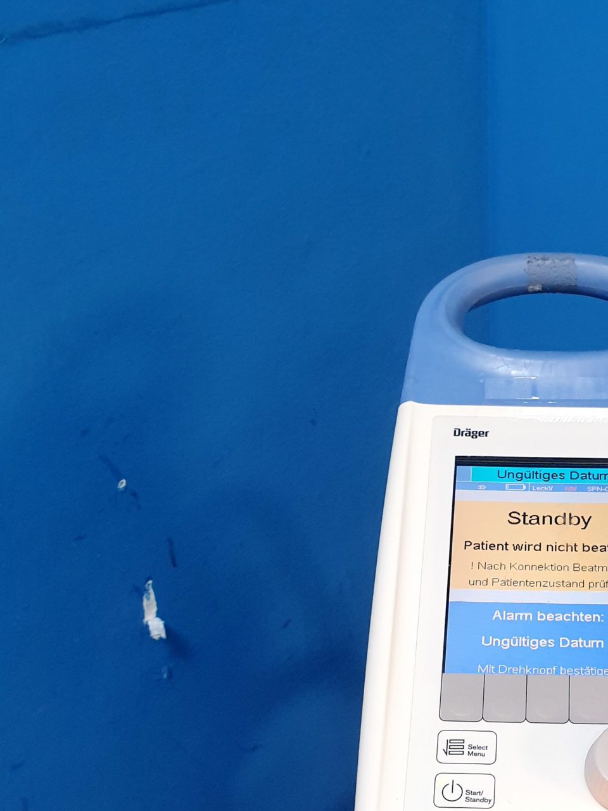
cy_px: 757
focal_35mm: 52
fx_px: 1218
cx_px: 539
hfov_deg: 27.1
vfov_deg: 34.4
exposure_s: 1/50
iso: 320
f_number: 2.4
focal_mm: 4.3
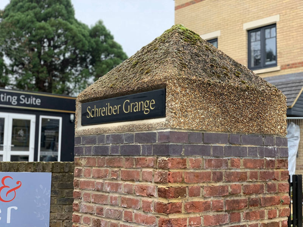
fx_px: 455
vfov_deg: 28.0
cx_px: 152
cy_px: 114
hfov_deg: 36.8
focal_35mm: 52
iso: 80
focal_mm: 6
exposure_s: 1/122
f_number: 2.4
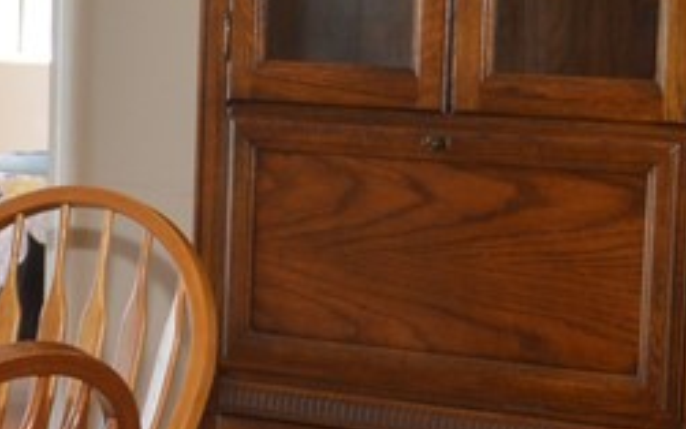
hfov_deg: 12.5
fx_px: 2973
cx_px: -357
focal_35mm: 159
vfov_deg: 8.2
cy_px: 298
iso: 400
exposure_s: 1/60
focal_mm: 24
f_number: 4
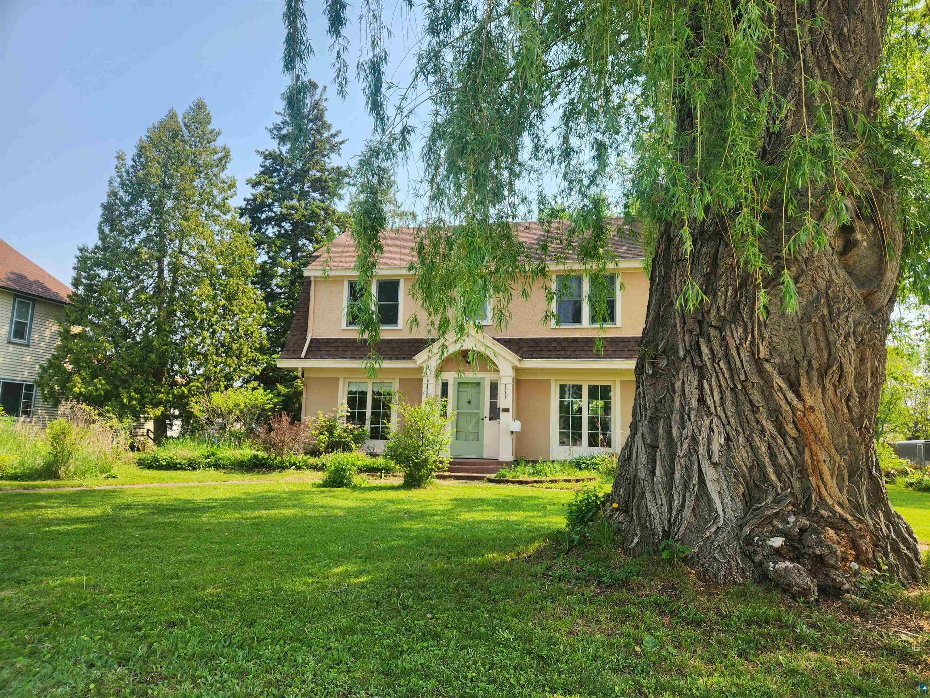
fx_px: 618
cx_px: 465
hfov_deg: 73.9
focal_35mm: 23
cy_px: 349
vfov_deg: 58.9
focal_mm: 5.4
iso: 20
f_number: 1.8
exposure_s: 1/575
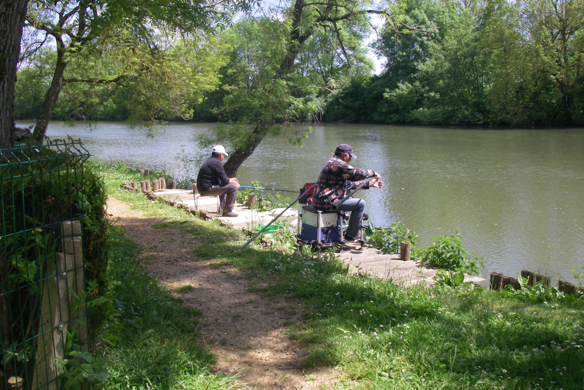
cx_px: 289
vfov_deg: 33.4
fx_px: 649
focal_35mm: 40
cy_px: 173
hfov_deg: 48.5
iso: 64
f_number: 6.6
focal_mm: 6.3
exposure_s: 1/100
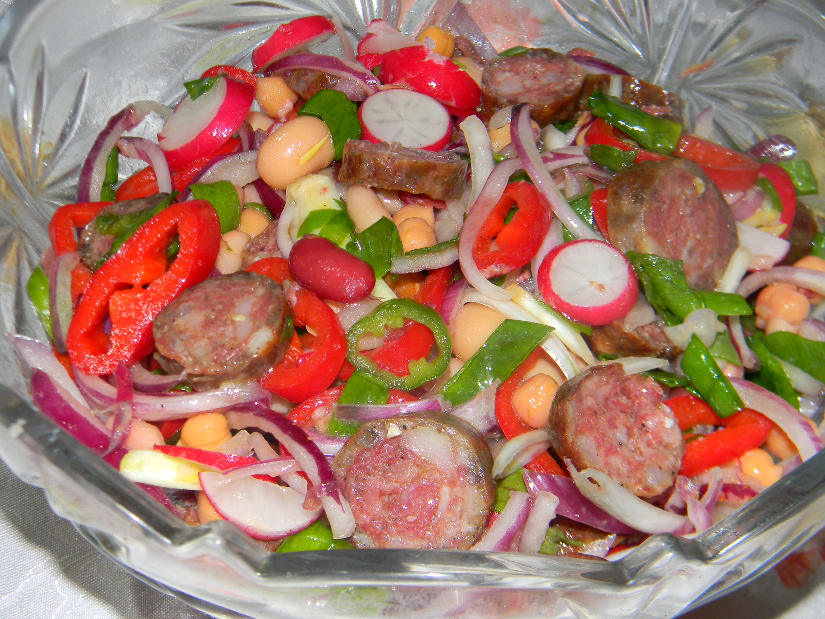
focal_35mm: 56
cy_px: 310
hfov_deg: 34.3
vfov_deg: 26.1
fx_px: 1335
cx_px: 412
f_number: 4.1
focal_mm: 10.1
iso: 200
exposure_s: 1/30
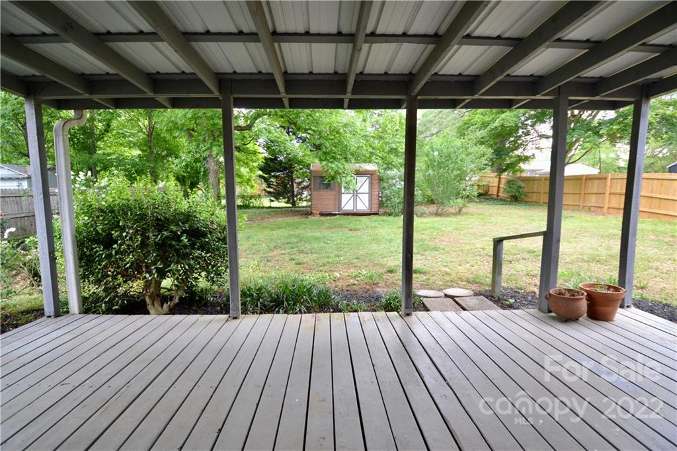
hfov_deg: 100.4
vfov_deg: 77.3
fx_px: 282
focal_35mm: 15
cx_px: 338
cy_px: 226
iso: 400
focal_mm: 10
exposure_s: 1/60
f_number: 4
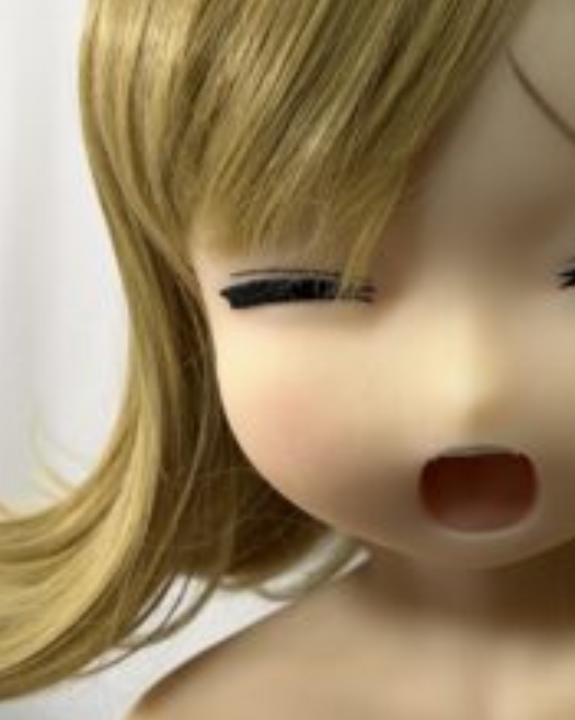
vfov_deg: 37.2
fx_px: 1064
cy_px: 283
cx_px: 499
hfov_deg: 29.2
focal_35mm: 50
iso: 125
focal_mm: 5.7
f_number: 1.5
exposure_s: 1/100
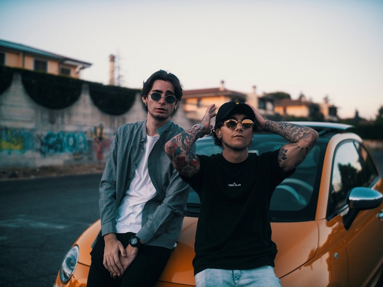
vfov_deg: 30.9
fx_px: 520
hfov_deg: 40.4
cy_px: 144
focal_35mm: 47
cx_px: 192
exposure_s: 1/125
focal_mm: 22
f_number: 1.4
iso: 1250
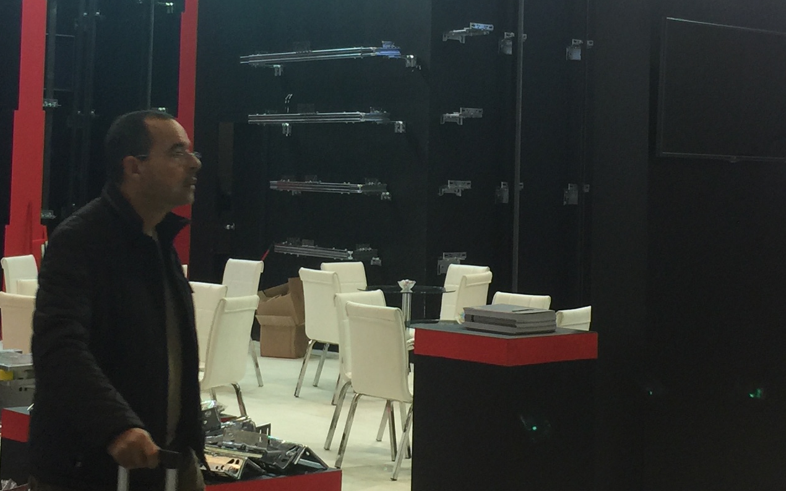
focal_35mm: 79
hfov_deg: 26.1
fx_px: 1692
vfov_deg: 16.4
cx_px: 478
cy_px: 91
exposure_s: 1/33
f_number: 2.2
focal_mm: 4.15
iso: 32
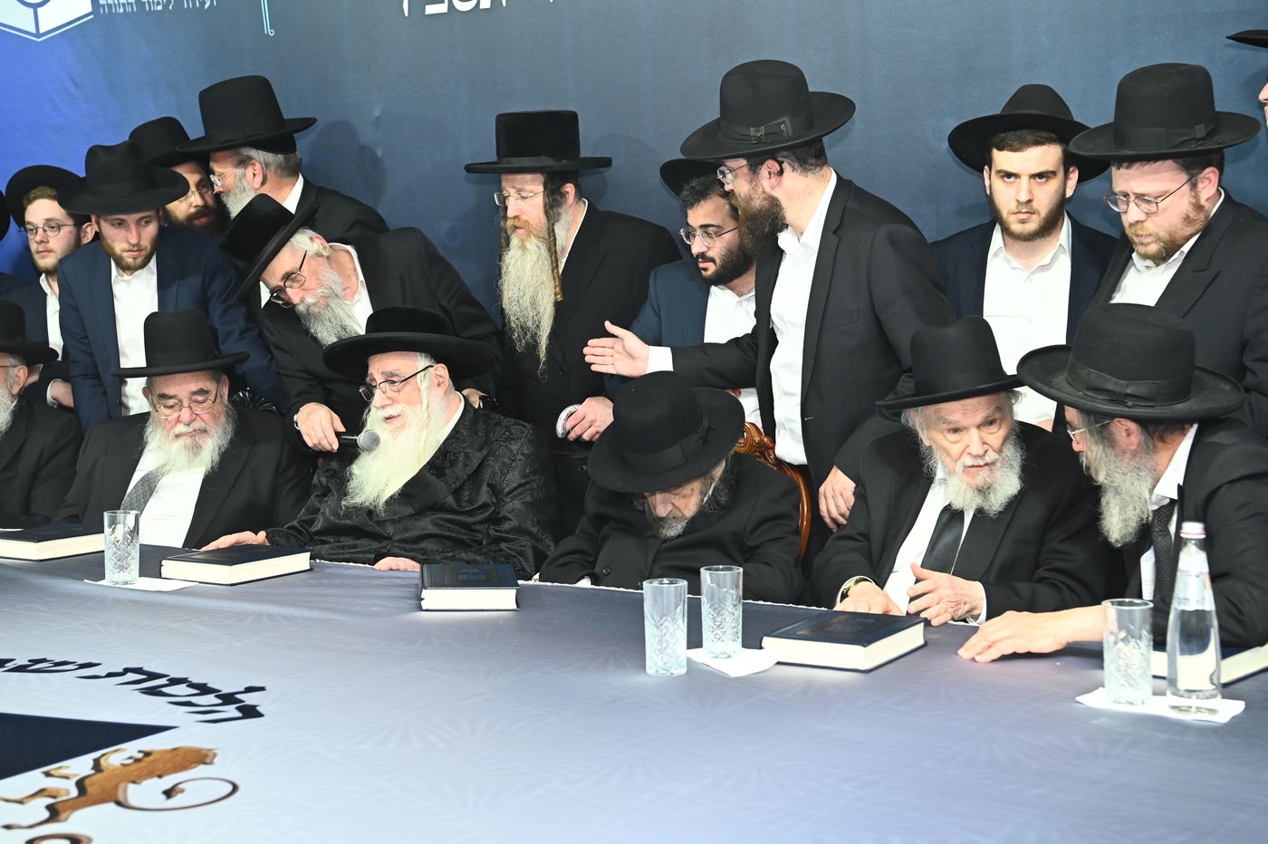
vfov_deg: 24.6
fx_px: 1936
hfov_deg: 36.3
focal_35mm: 55
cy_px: 422
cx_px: 634
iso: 2500
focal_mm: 55
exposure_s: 1/200
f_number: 5.6
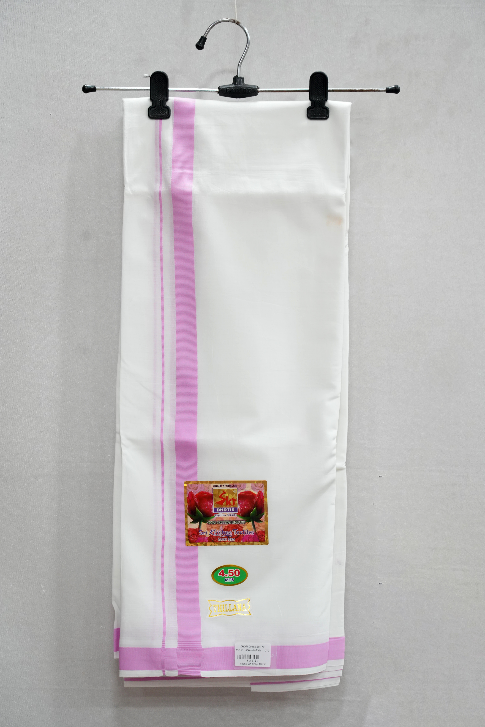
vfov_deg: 19.5
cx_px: 242
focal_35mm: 105
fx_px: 2122
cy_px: 364
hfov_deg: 13.0
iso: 1250
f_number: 5.6
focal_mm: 105
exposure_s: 1/60
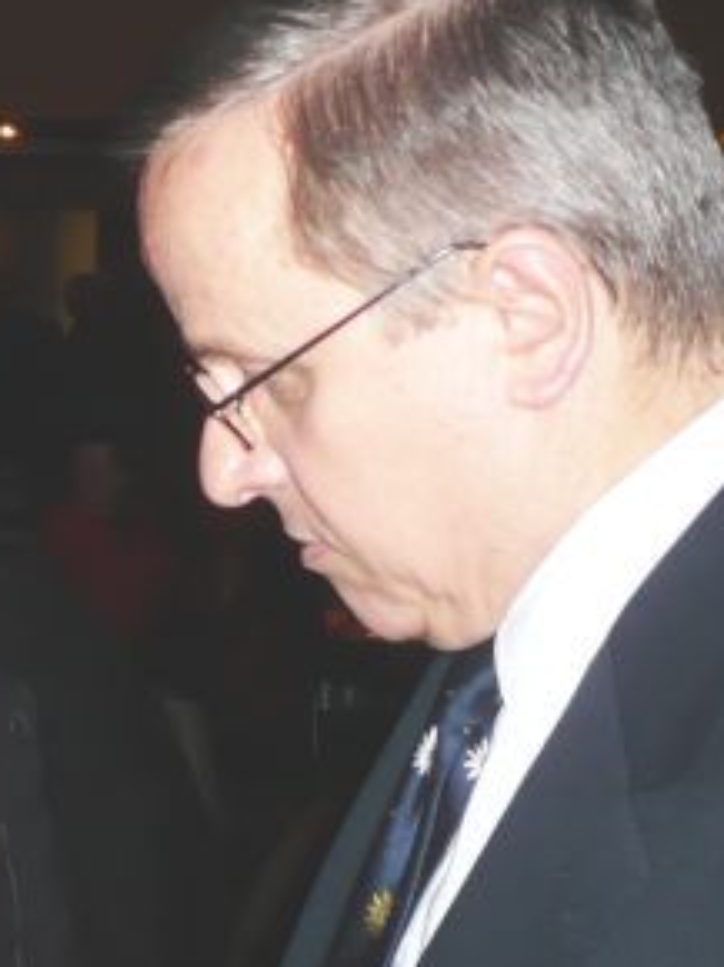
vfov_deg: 23.0
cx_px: 63
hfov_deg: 17.1
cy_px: 370
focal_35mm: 85
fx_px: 2374
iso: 100
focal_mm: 5.8
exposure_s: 1/30
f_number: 2.8
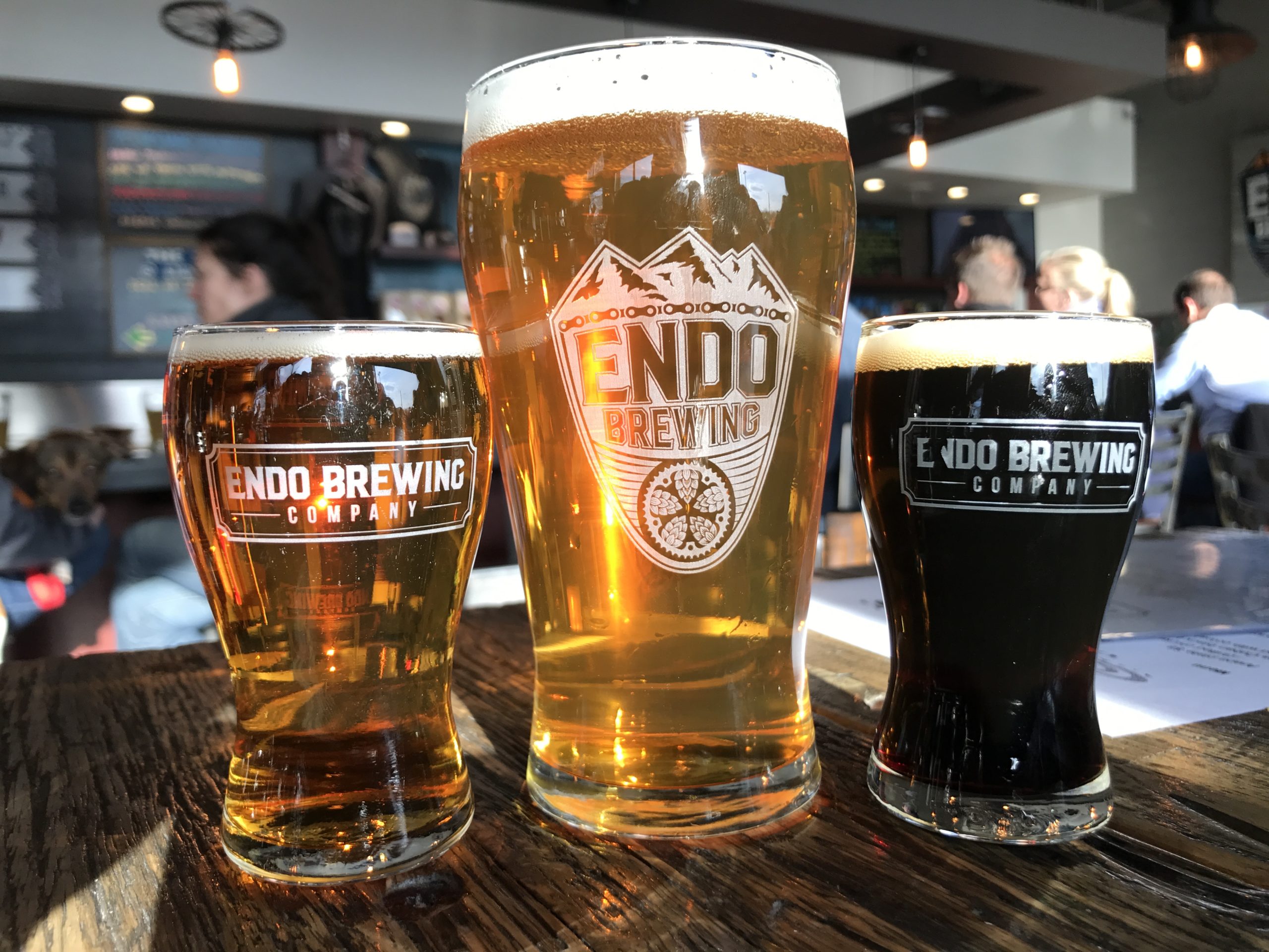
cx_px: 634
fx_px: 1026
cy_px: 476
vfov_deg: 49.7
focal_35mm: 28
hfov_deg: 63.4
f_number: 1.8
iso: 20
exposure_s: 1/134
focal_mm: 3.99
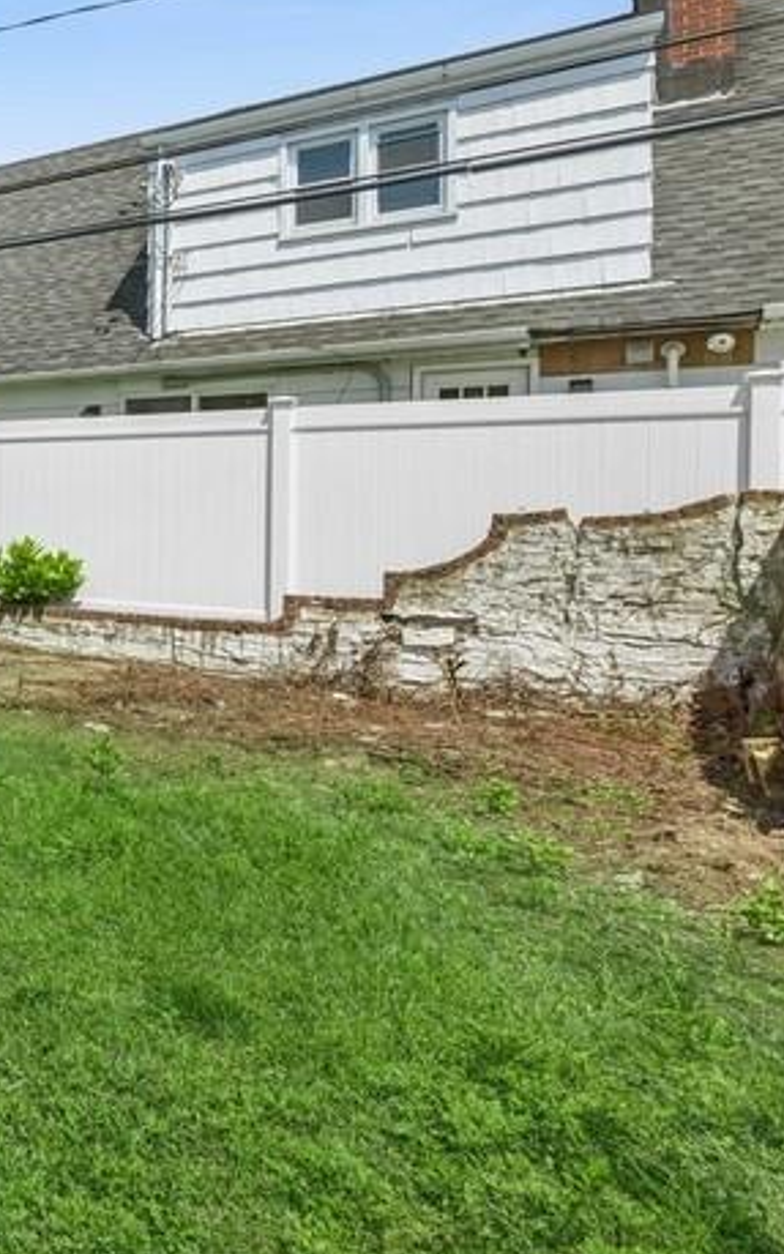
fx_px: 957
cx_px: -426
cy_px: 481
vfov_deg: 65.6
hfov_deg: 27.7
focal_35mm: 28
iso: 100
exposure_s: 1/200
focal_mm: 14
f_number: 11
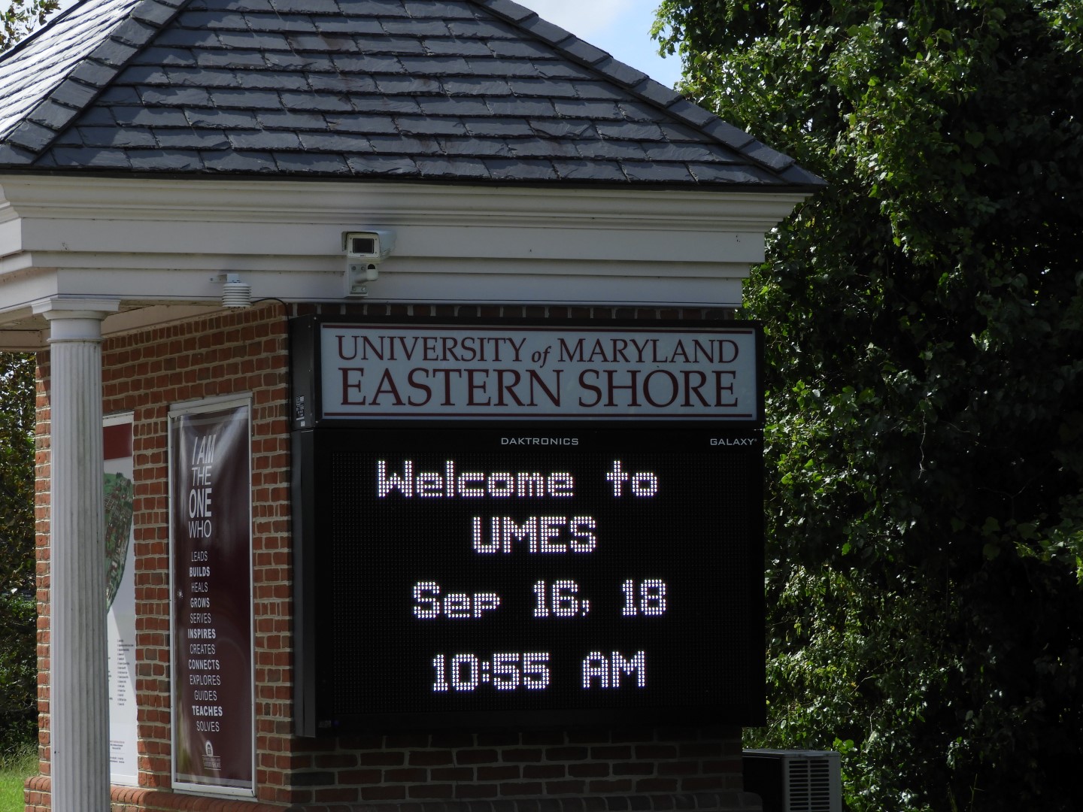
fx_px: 4224
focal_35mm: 135
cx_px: 542
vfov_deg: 11.0
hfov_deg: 14.6
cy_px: 406
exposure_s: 1/800
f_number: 5
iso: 100
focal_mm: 24.2
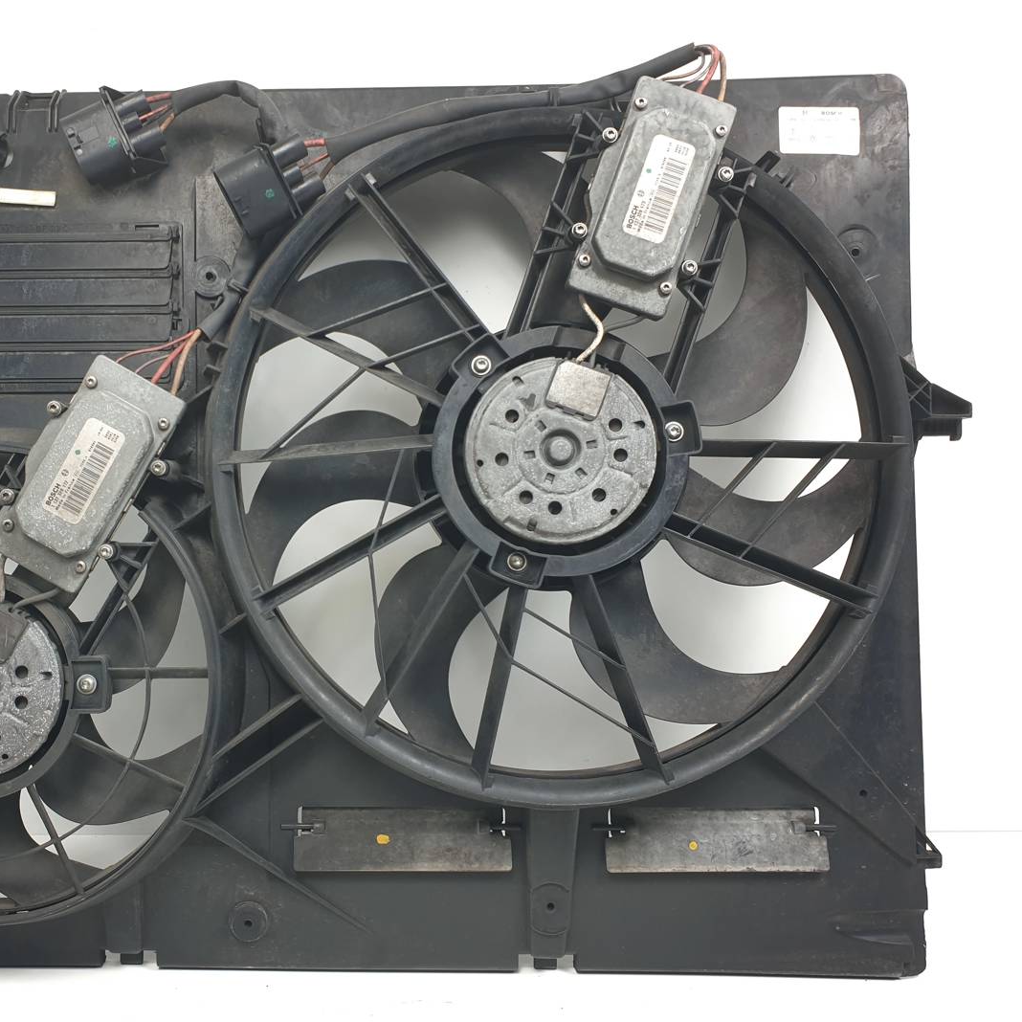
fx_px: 1035
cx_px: 350
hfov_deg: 51.7
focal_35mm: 31
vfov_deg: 52.5
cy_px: 506
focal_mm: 4.3
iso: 50
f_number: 2.4
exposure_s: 1/107
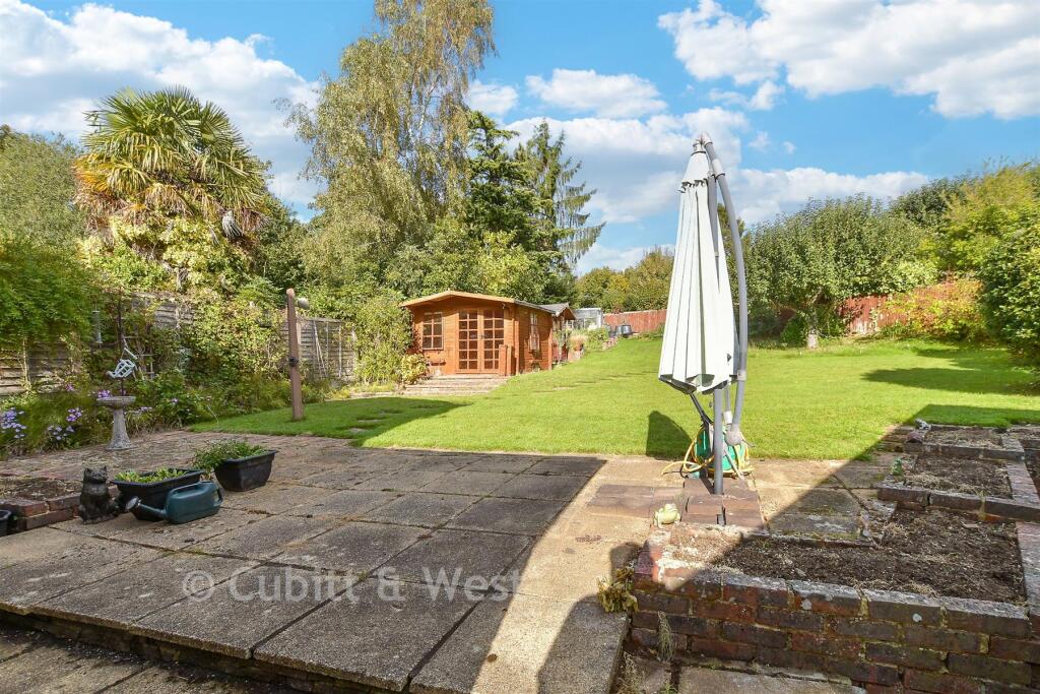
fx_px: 433
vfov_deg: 77.3
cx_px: 520
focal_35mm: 15
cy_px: 347
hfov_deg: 100.4
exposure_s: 1/250
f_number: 8
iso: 160
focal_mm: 10
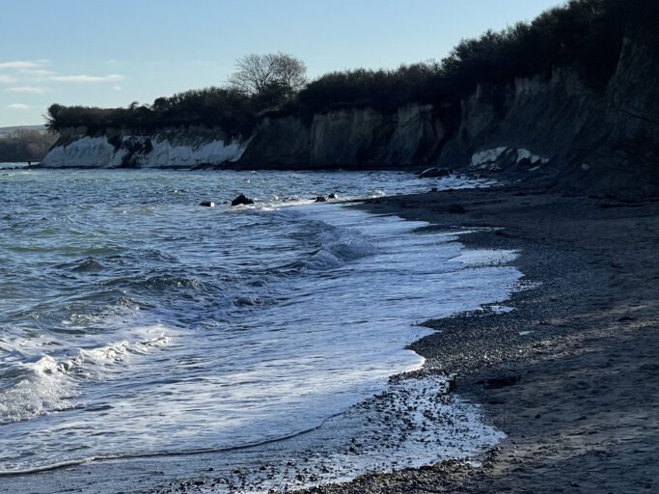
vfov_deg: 15.4
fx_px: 1827
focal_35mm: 96
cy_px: 209
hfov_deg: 20.4
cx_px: 217
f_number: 2.2
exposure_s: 1/2370
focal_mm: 7.5
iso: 20
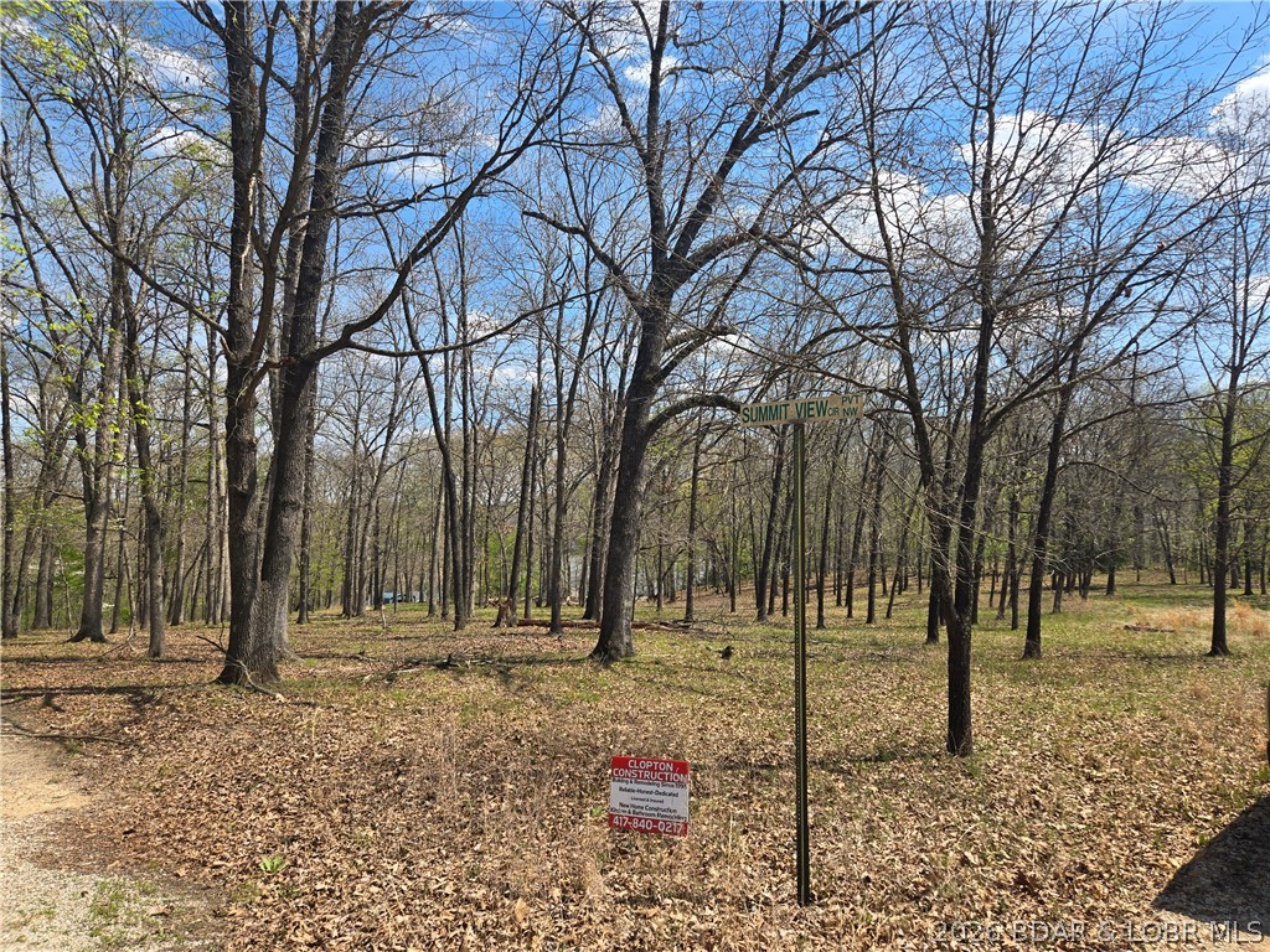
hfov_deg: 73.9
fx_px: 844
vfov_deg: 58.9
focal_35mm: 23
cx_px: 635
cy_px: 476
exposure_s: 1/1509
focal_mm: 5.4
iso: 25
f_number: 1.8
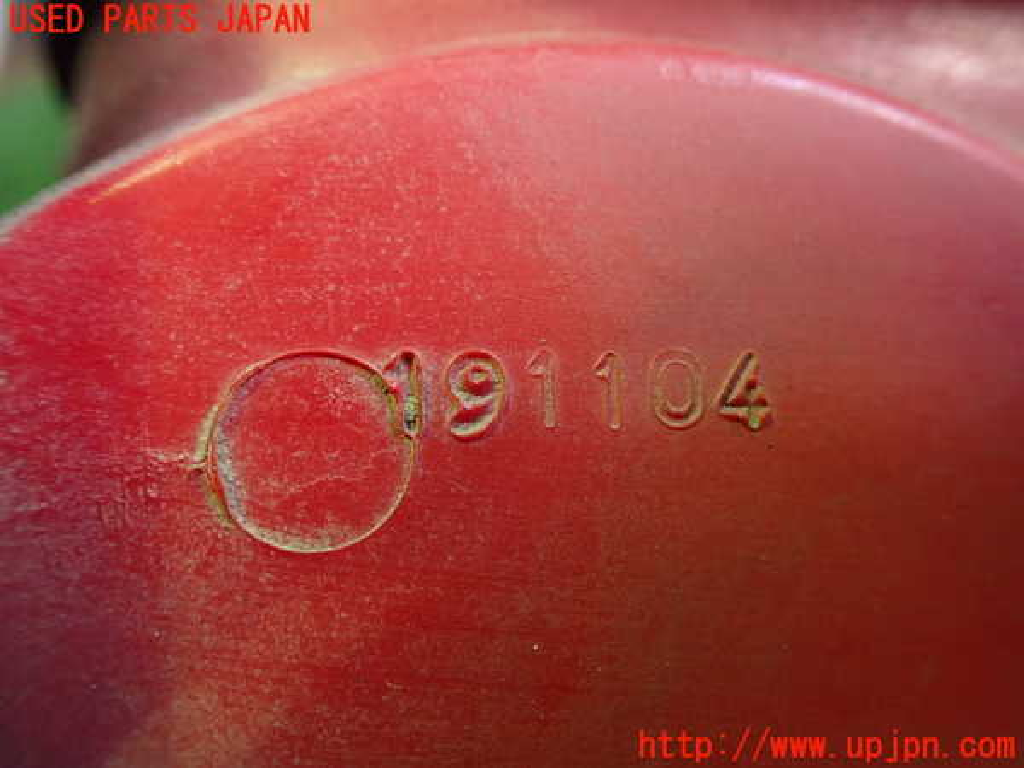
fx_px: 887
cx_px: 512
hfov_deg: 60.0
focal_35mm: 30
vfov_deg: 46.8
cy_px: 384
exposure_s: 1/60
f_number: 2.3
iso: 800
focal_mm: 5.4
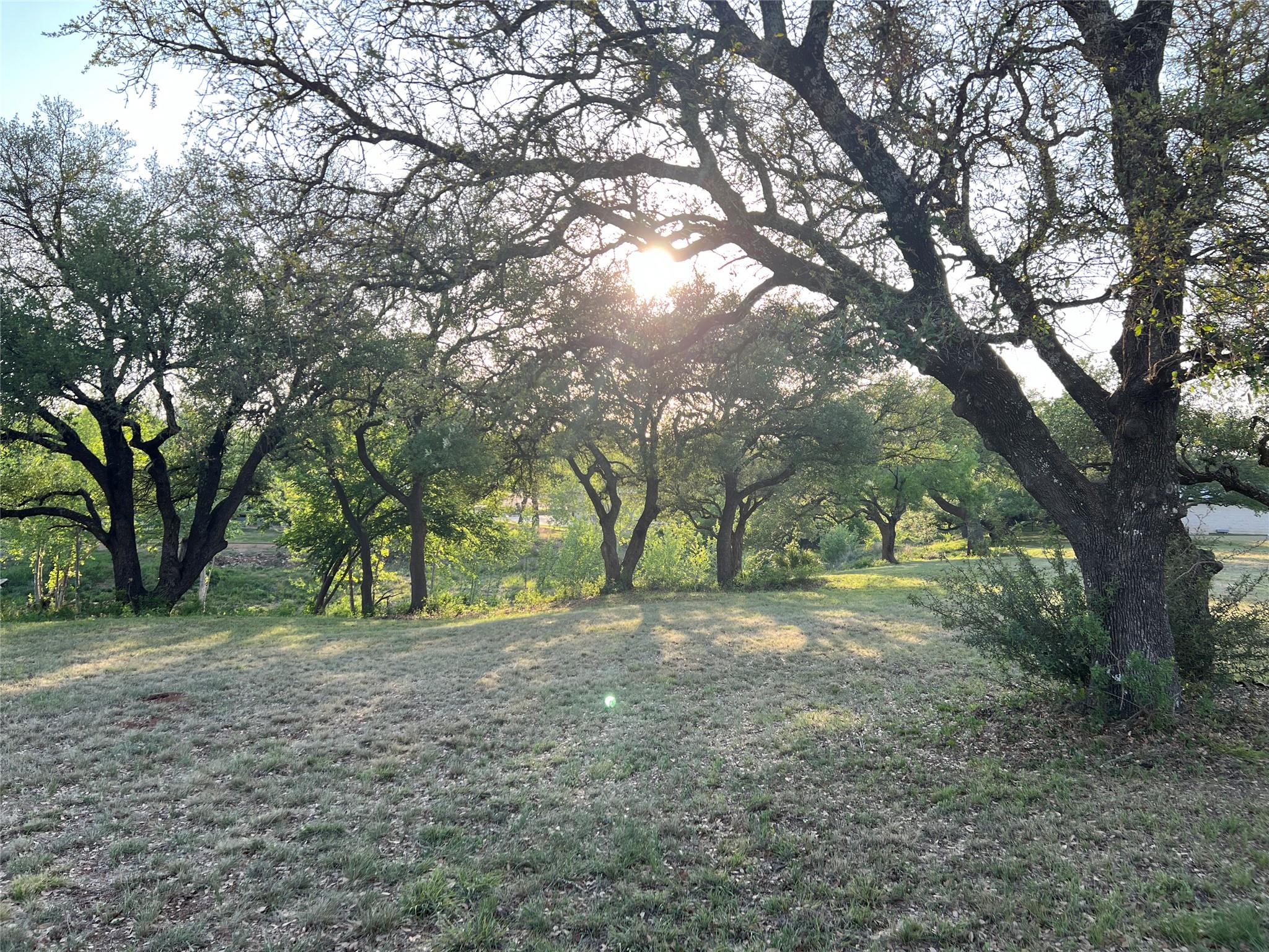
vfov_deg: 53.1
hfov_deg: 67.3
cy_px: 476
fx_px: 953
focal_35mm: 26
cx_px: 634
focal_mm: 5.7
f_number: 1.5
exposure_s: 1/488
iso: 50
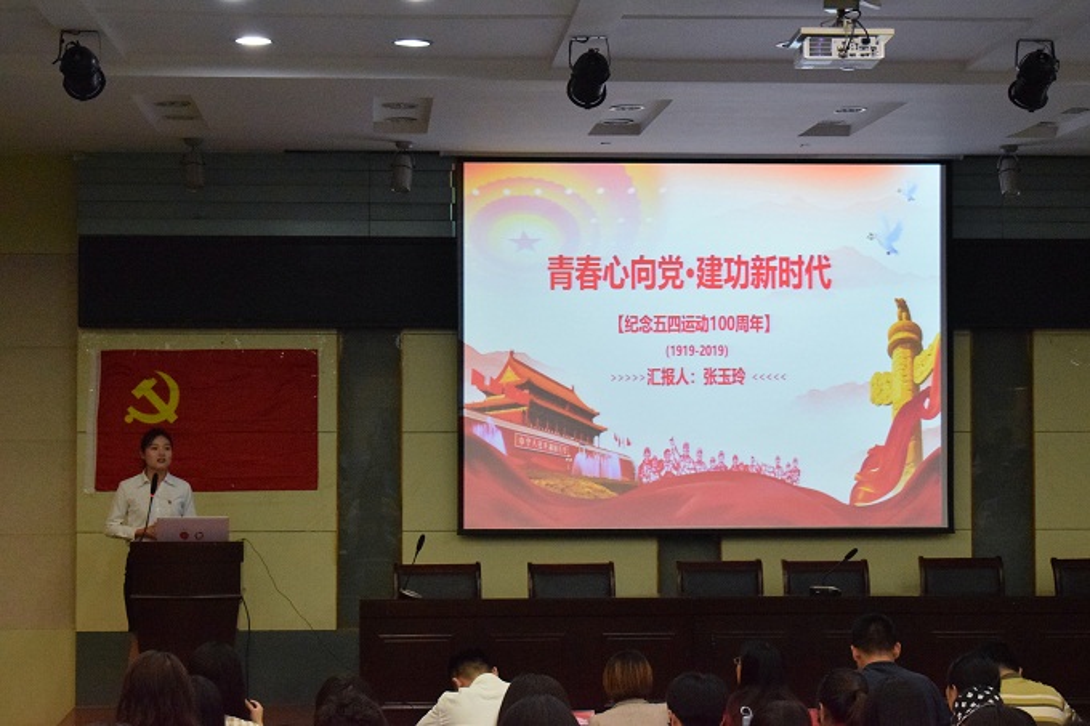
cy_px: 363
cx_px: 545
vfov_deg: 18.2
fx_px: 2270
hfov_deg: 27.0
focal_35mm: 75
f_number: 8
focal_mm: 50
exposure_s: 1/250
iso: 3200
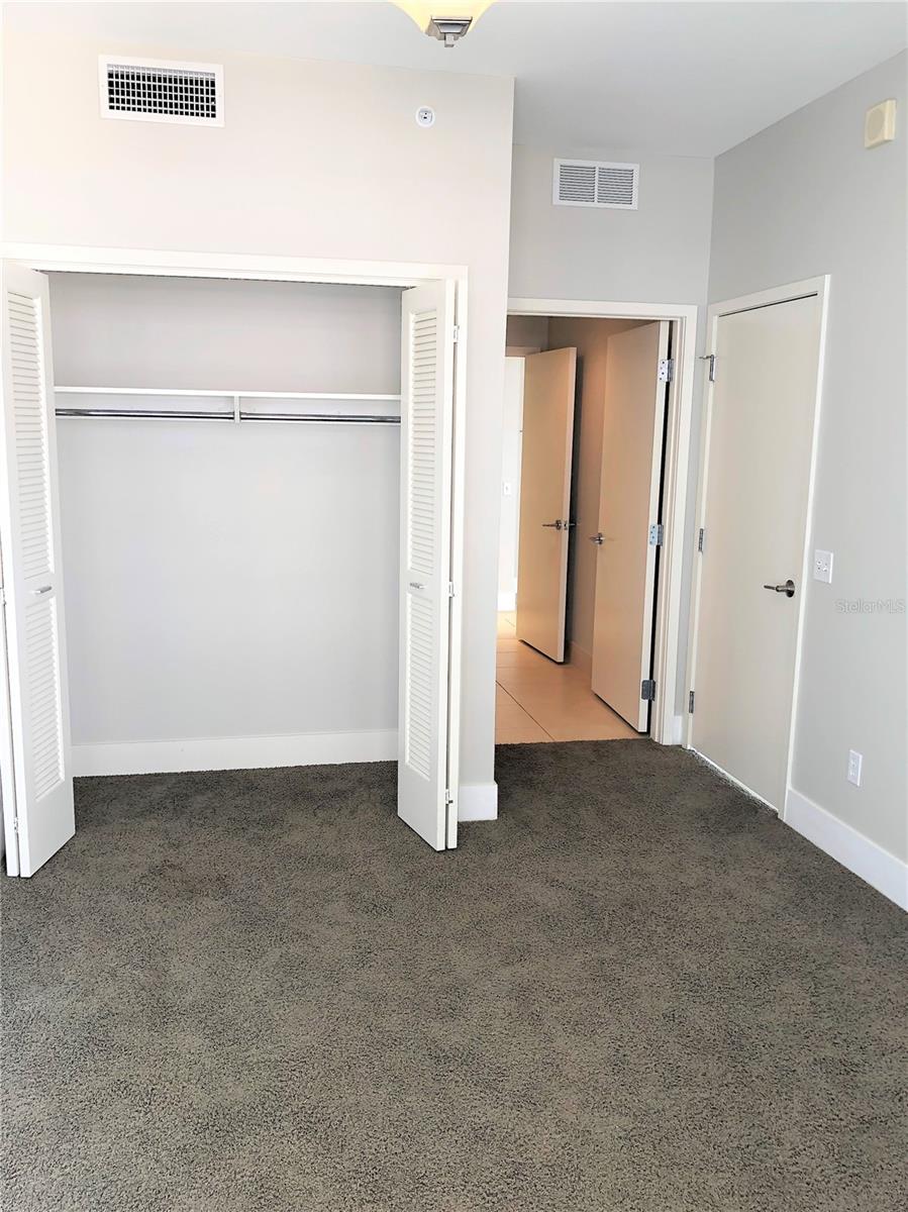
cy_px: 606
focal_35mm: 28
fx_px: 980
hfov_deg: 49.7
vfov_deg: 63.5
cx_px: 454
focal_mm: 3.99
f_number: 1.8
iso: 64
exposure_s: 1/120
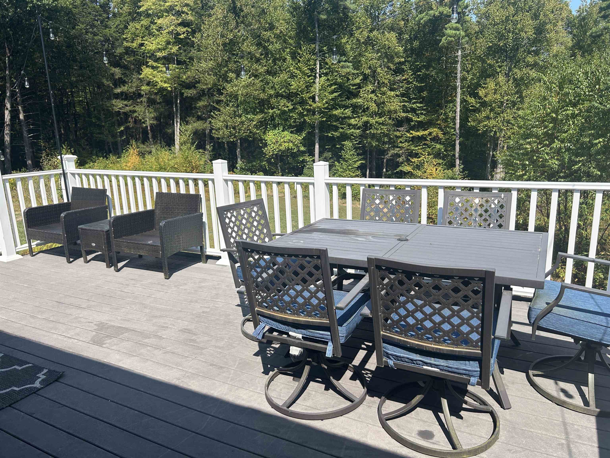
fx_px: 458
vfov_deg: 53.1
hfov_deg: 67.3
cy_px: 229
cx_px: 305
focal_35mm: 26
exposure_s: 1/2841
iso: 50
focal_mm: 5.7
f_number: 1.5
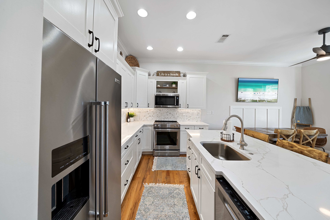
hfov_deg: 112.6
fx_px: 110
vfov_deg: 90.1
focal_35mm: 12
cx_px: 165
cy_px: 110
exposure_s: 1/4
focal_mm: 12
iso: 320
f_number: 7.1
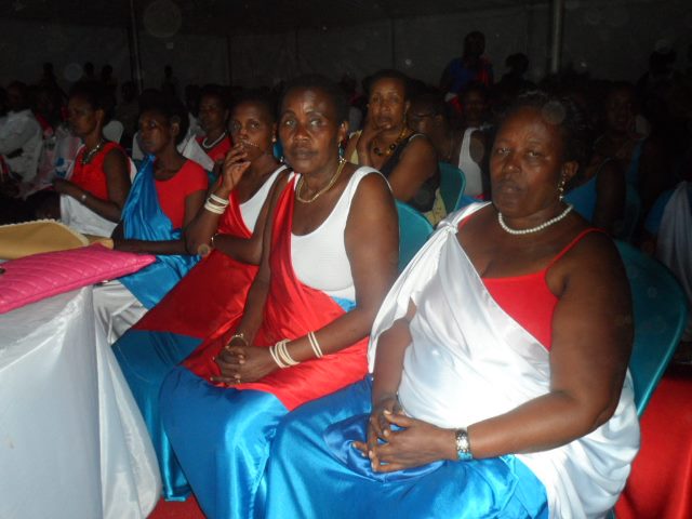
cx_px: 346
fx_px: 600
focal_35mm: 30
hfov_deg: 60.0
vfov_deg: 46.8
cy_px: 260
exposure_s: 1/30
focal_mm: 5.7
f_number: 3.5
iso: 200
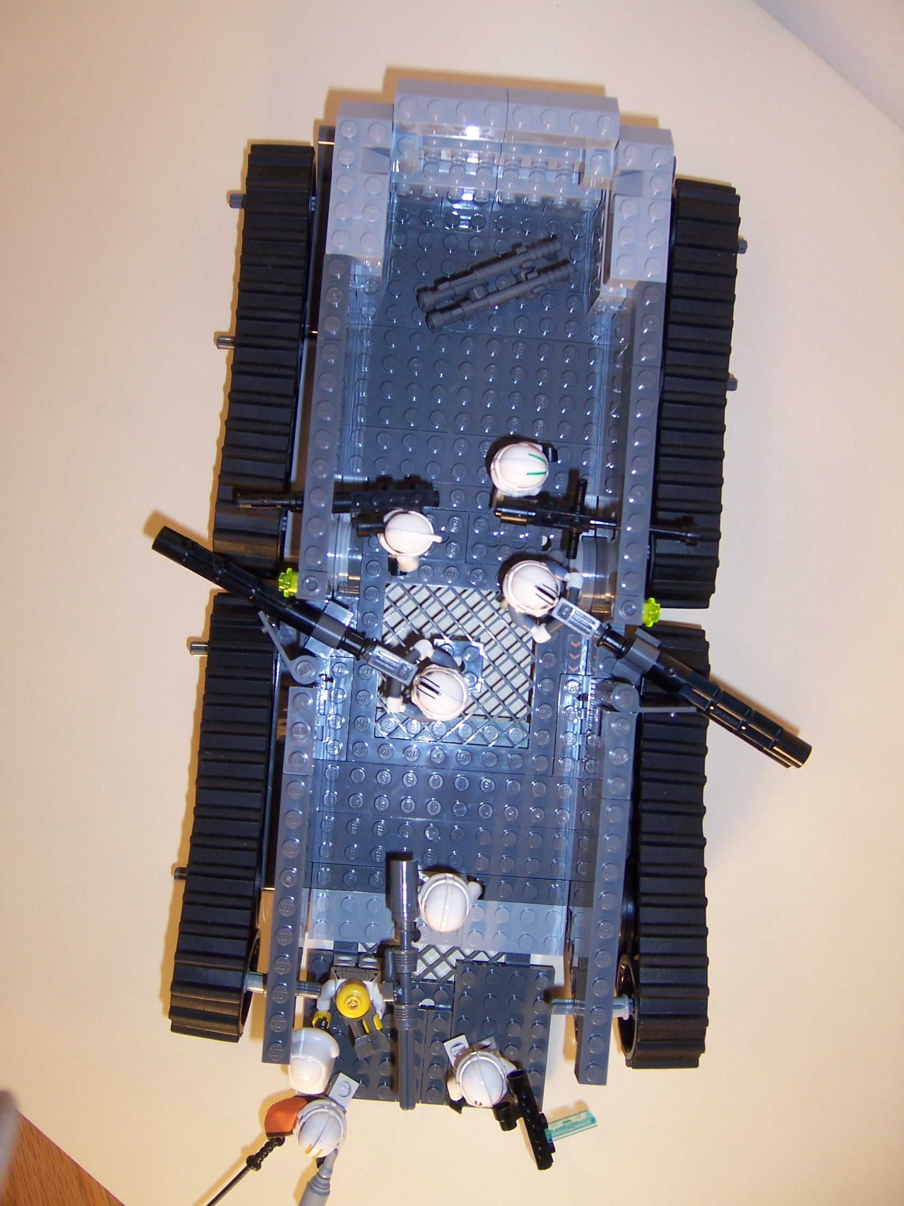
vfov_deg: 51.4
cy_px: 603
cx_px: 452
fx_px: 1254
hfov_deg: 39.7
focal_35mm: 36
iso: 80
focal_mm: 6.2
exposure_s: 1/400
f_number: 2.8
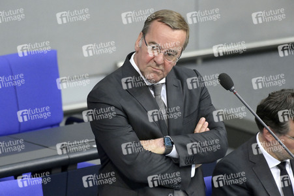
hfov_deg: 4.1
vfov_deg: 2.7
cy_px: 98
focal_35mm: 500
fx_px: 4080
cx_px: 147
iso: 10000
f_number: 6.3
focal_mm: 500
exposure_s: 1/320
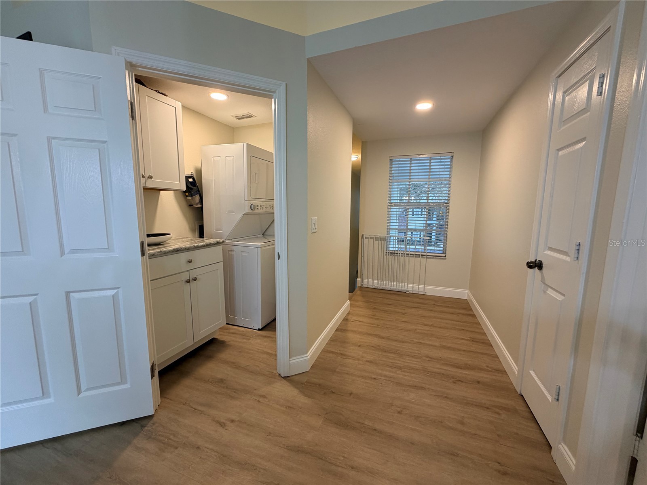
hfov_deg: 102.1
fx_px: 262
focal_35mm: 14
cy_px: 242
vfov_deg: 85.7
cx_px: 324
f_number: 2.2
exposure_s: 1/60
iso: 160
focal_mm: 2.22
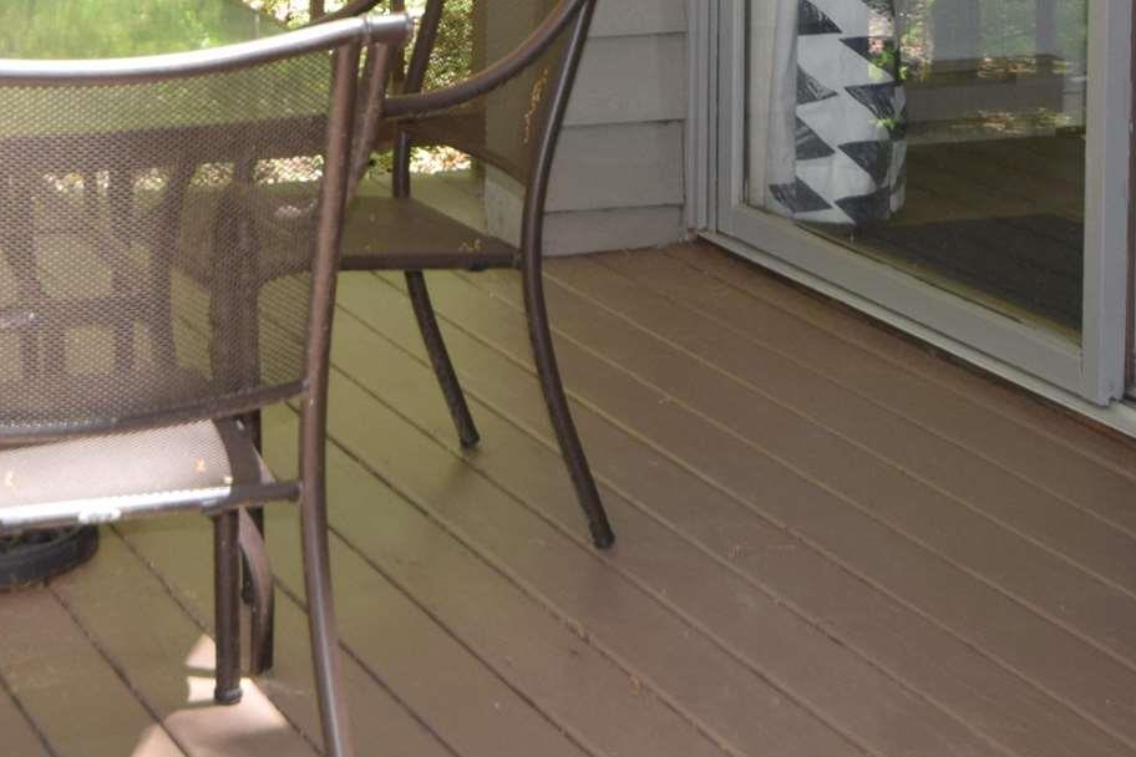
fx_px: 3187
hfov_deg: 19.9
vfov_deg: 13.1
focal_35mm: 101
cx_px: 149
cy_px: -240
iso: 220
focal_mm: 20
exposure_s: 1/125
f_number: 5.6
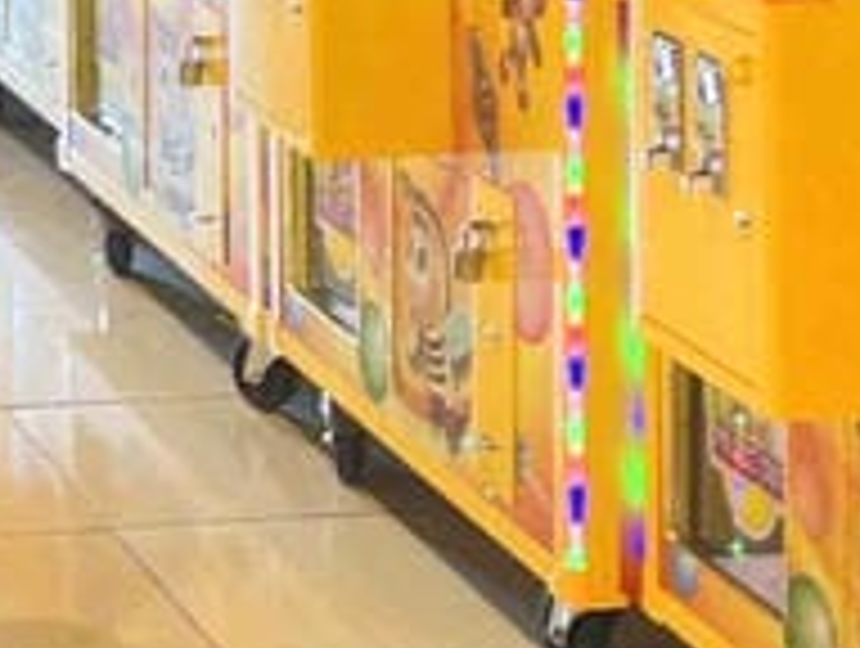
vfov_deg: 8.8
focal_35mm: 163
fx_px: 4057
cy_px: -500
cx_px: -383
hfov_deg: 11.6
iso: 50
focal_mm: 5.7
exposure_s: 1/120
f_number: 1.5
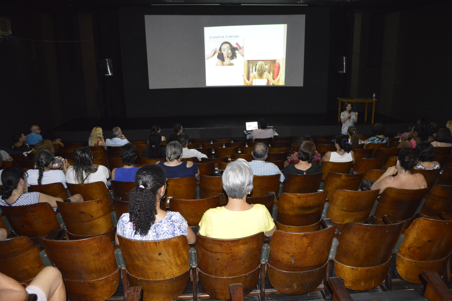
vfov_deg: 47.8
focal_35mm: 27
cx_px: 226
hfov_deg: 67.4
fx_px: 339
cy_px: 150
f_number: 3.5
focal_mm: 18
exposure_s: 1/60
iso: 3200
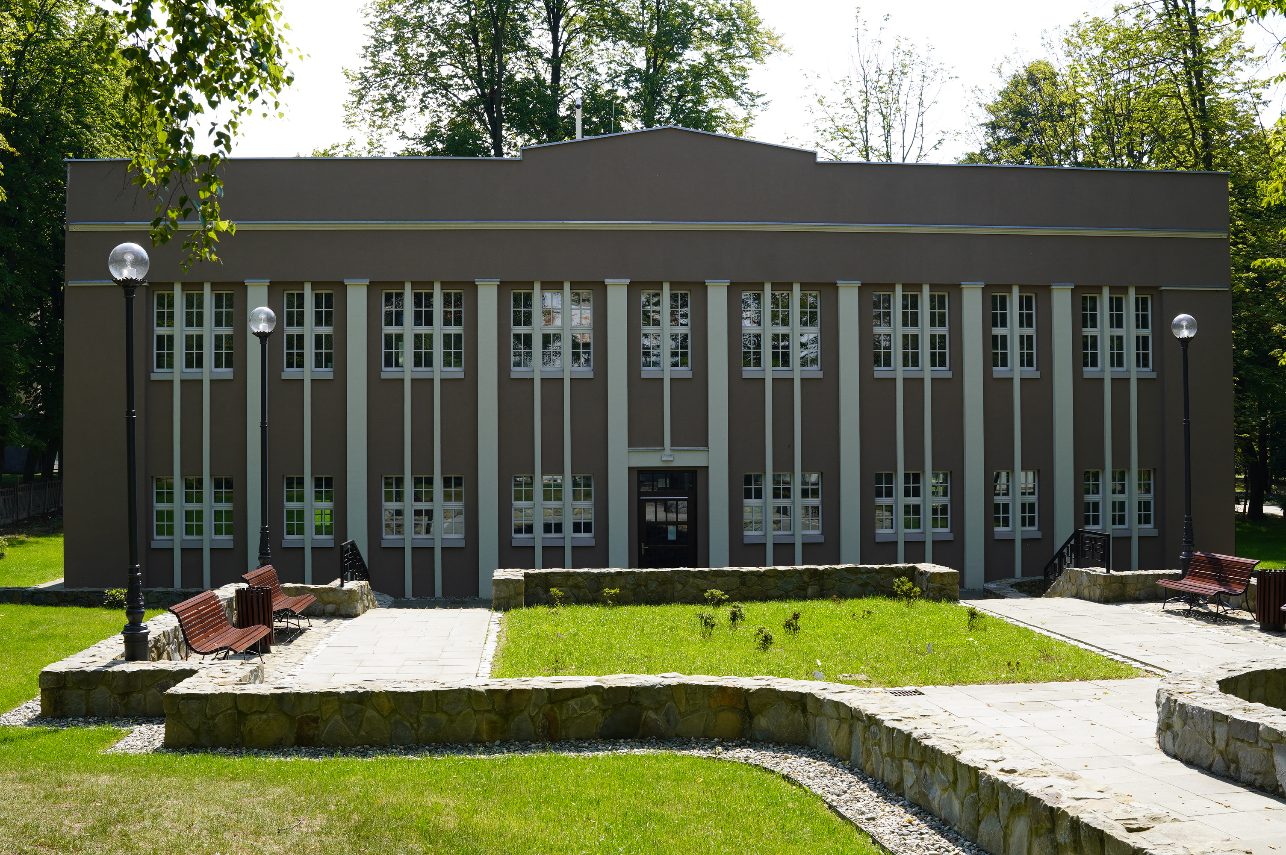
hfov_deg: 53.2
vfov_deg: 36.8
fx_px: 1285
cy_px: 428
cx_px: 643
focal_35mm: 36
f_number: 8
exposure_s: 1/125
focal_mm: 24
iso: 100
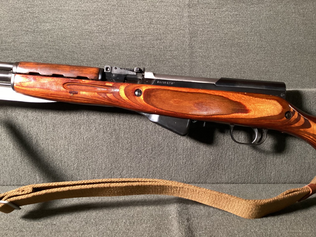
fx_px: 283
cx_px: 158
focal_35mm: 31
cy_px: 118
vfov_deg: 45.4
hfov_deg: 58.3
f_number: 2.4
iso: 320
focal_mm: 3.3
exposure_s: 1/25
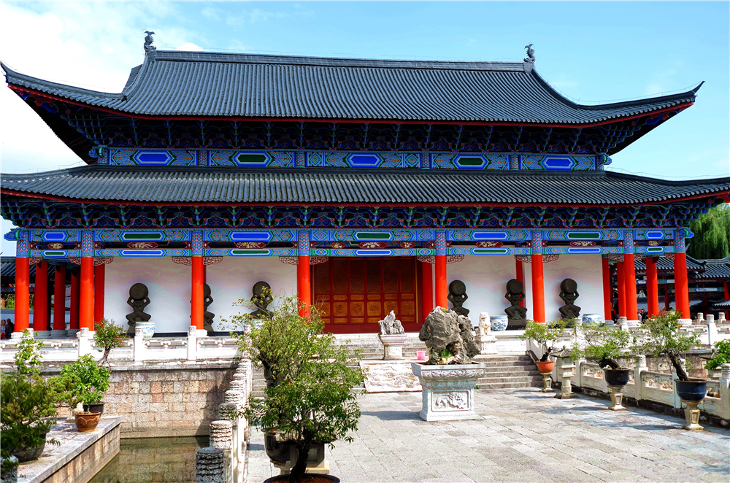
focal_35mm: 36
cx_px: 365
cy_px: 242
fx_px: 728
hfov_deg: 53.2
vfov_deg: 36.7
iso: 100
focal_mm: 24
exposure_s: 1/1250
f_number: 2.8
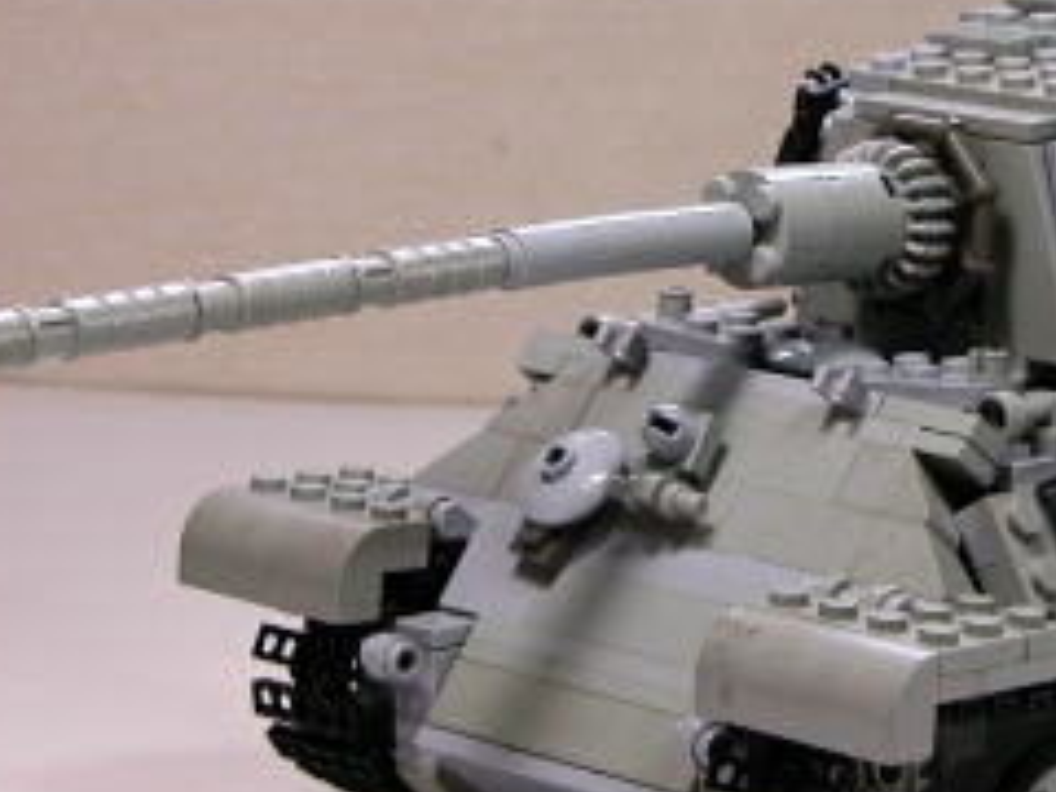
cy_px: 356
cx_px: 854
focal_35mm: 165
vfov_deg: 9.0
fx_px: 5034
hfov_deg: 11.9
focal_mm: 15.7
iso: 100
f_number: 3.2
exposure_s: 1/41.6
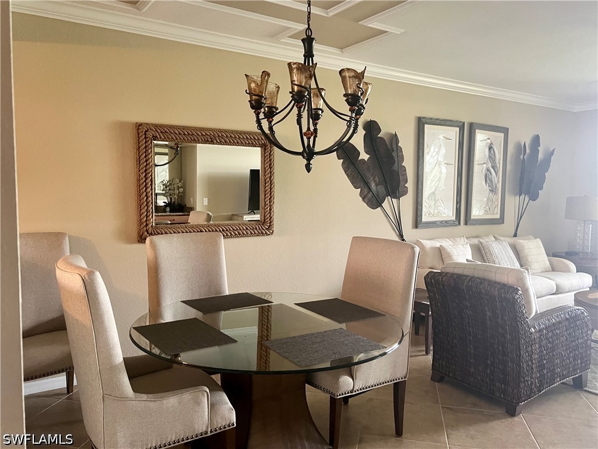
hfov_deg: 67.3
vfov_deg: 53.1
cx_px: 299
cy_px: 224
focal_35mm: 26
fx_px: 449
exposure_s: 1/60
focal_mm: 5.7
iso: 250
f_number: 1.5
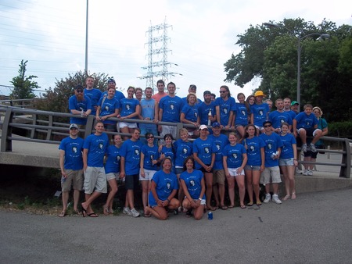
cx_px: 176
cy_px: 132
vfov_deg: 39.7
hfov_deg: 51.3
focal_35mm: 36
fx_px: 366
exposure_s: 1/250
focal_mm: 6.5
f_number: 3.1
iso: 80
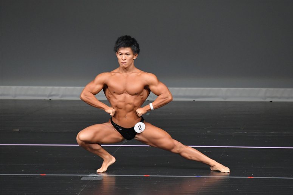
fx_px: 3661
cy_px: 98
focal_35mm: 450
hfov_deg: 4.6
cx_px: 146
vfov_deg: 3.1
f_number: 5.6
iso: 4000
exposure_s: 1/400
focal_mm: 300
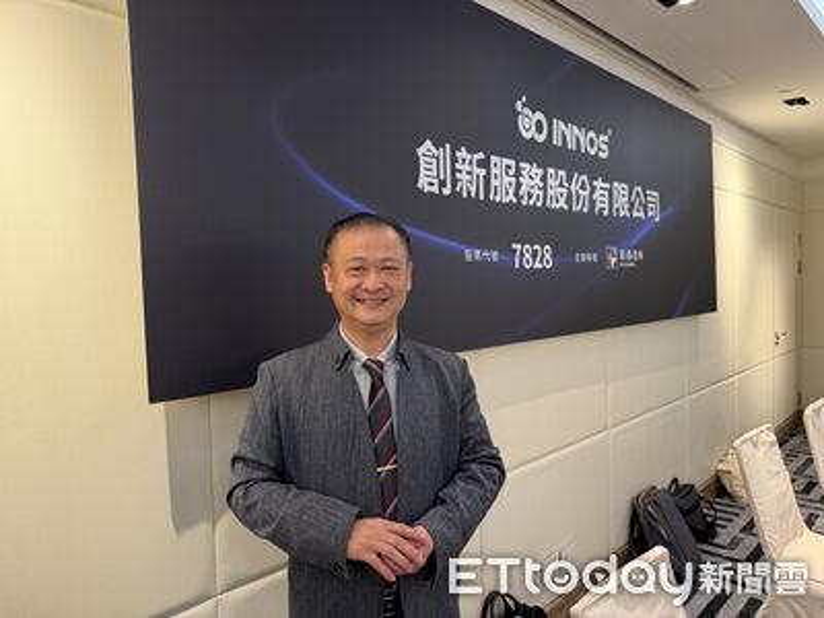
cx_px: 412
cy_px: 309
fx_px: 571
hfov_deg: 71.6
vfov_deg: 56.8
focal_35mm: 24
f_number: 1.78
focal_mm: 6.76
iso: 200
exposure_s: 1/61
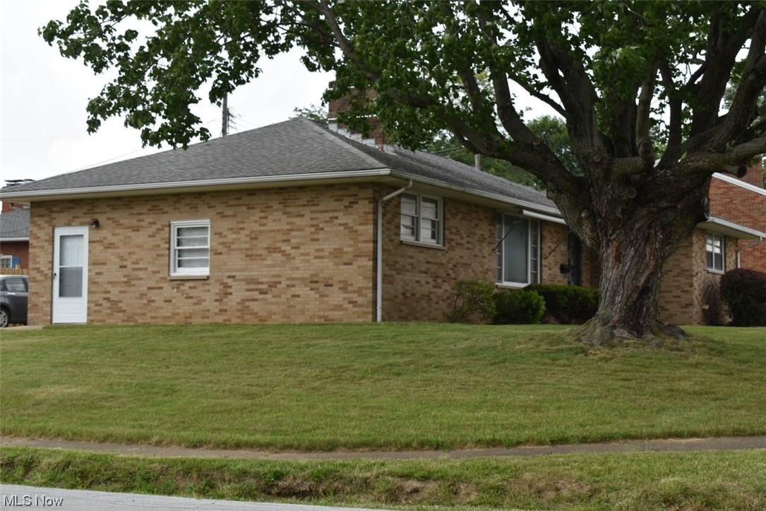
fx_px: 1340
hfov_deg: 31.9
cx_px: 383
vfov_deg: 21.6
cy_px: 256
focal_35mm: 63
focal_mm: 42
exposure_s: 1/250
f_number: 8
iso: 140
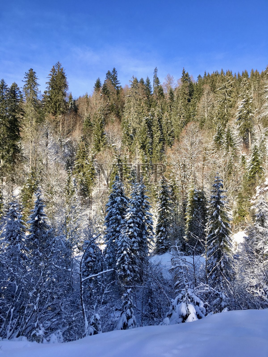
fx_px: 299
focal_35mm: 29
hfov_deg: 48.2
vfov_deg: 61.7
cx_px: 134
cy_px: 178
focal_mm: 4.15
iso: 25
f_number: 2.2
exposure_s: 1/725
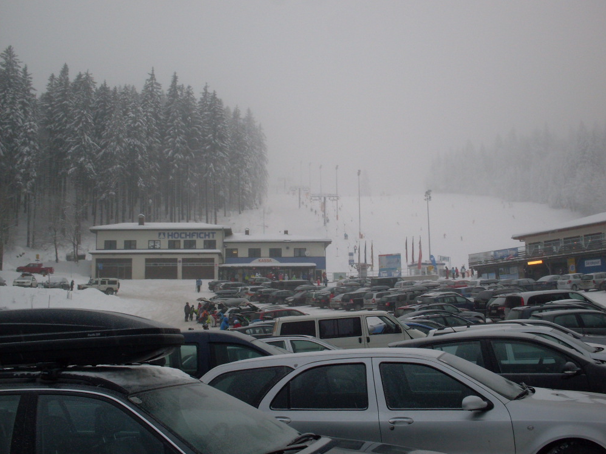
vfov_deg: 36.8
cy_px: 225
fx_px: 683
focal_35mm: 39
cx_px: 308
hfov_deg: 47.9
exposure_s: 1/90
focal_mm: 6.3
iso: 80
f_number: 8.4
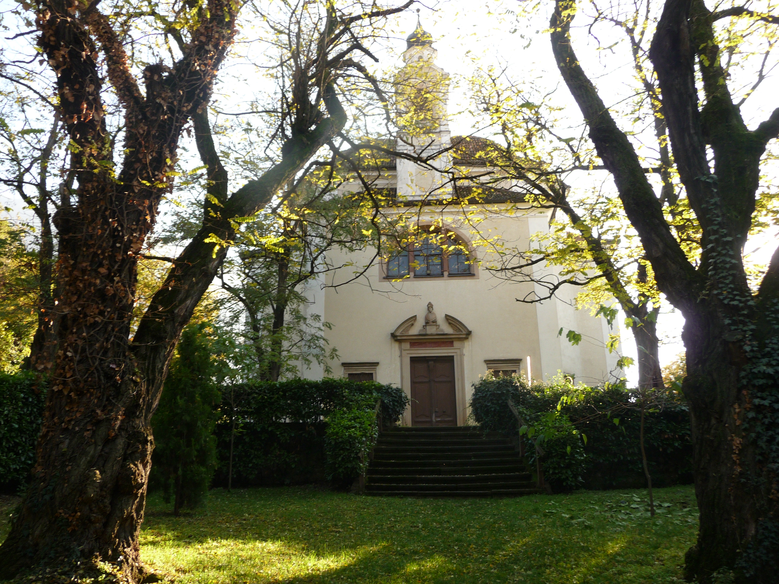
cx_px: 390
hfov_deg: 60.0
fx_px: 675
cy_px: 292
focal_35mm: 30
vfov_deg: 46.8
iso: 100
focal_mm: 5
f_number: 3.4
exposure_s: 1/100
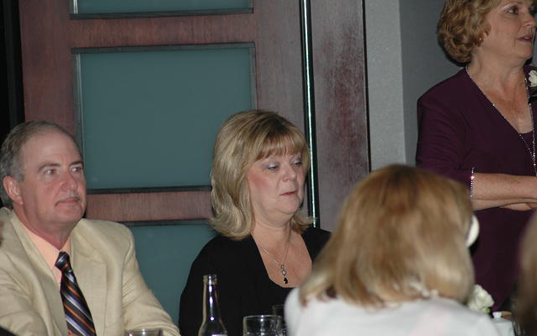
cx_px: 268
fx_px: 4040
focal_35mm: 276
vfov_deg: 4.8
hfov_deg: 7.6
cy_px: 172
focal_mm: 180
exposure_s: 1/60
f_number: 4.8
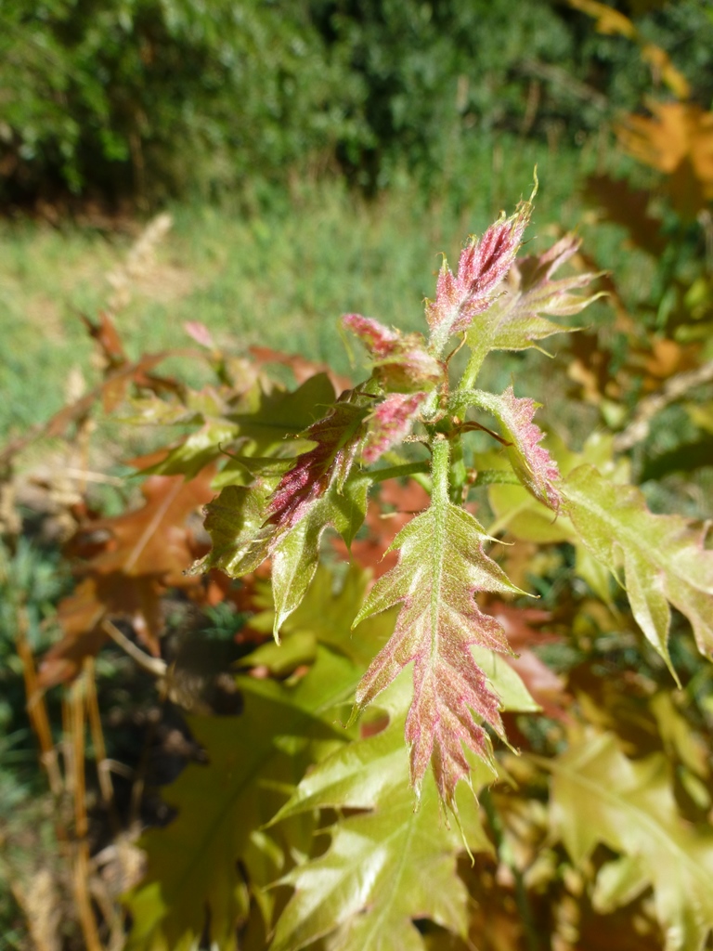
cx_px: 356
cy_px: 476
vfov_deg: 71.6
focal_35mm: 24
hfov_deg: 56.8
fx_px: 659
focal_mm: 4.3
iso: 100
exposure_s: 1/500
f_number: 4
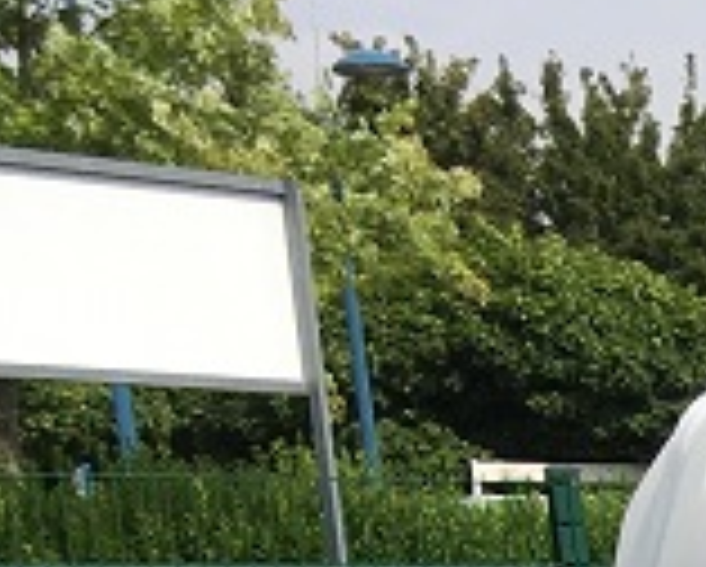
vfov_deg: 8.1
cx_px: 2122
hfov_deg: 9.1
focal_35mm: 171
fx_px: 3577
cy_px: 1530
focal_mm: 4.15
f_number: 2.2
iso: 25
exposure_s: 1/1789
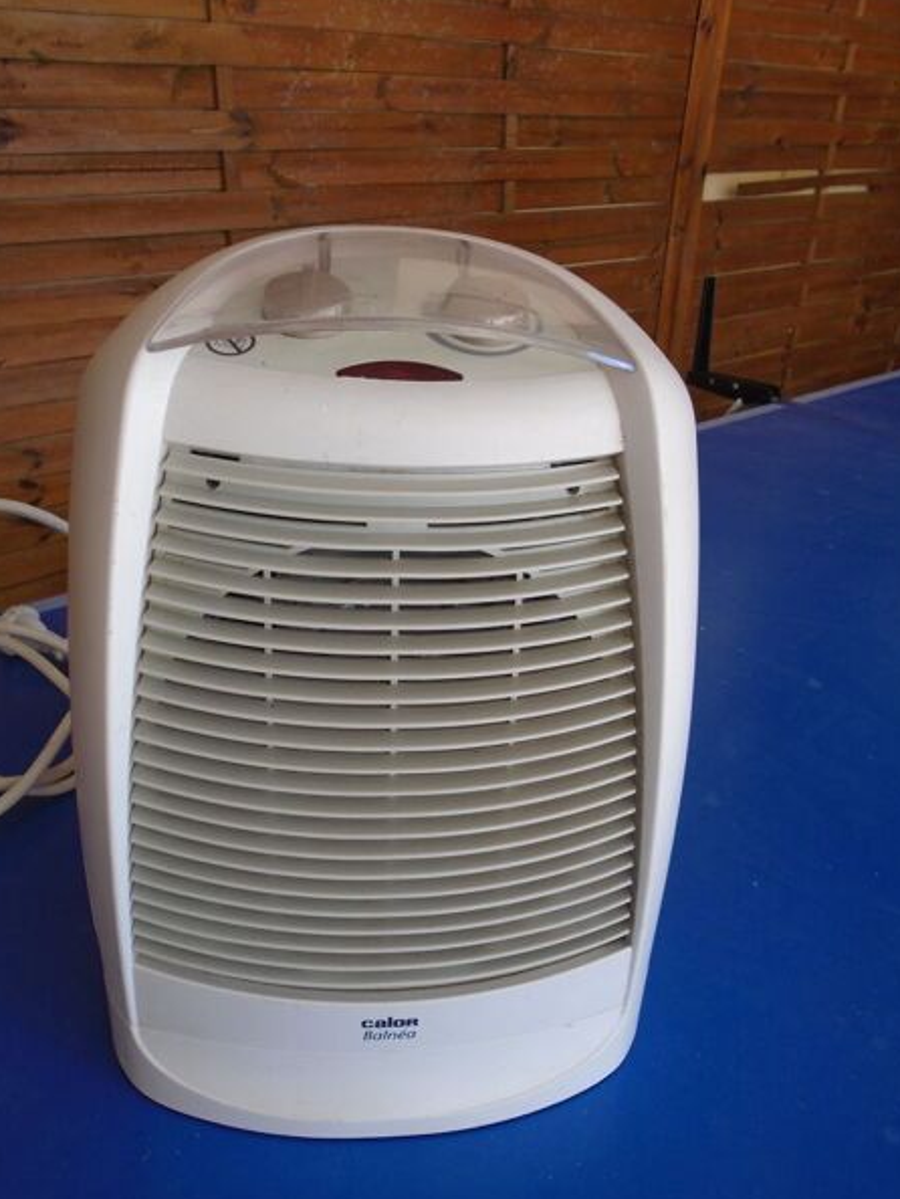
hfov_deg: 49.8
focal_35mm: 28
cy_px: 630
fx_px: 970
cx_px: 474
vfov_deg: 63.4
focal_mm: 4.6
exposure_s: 1/60
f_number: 3.2
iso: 100
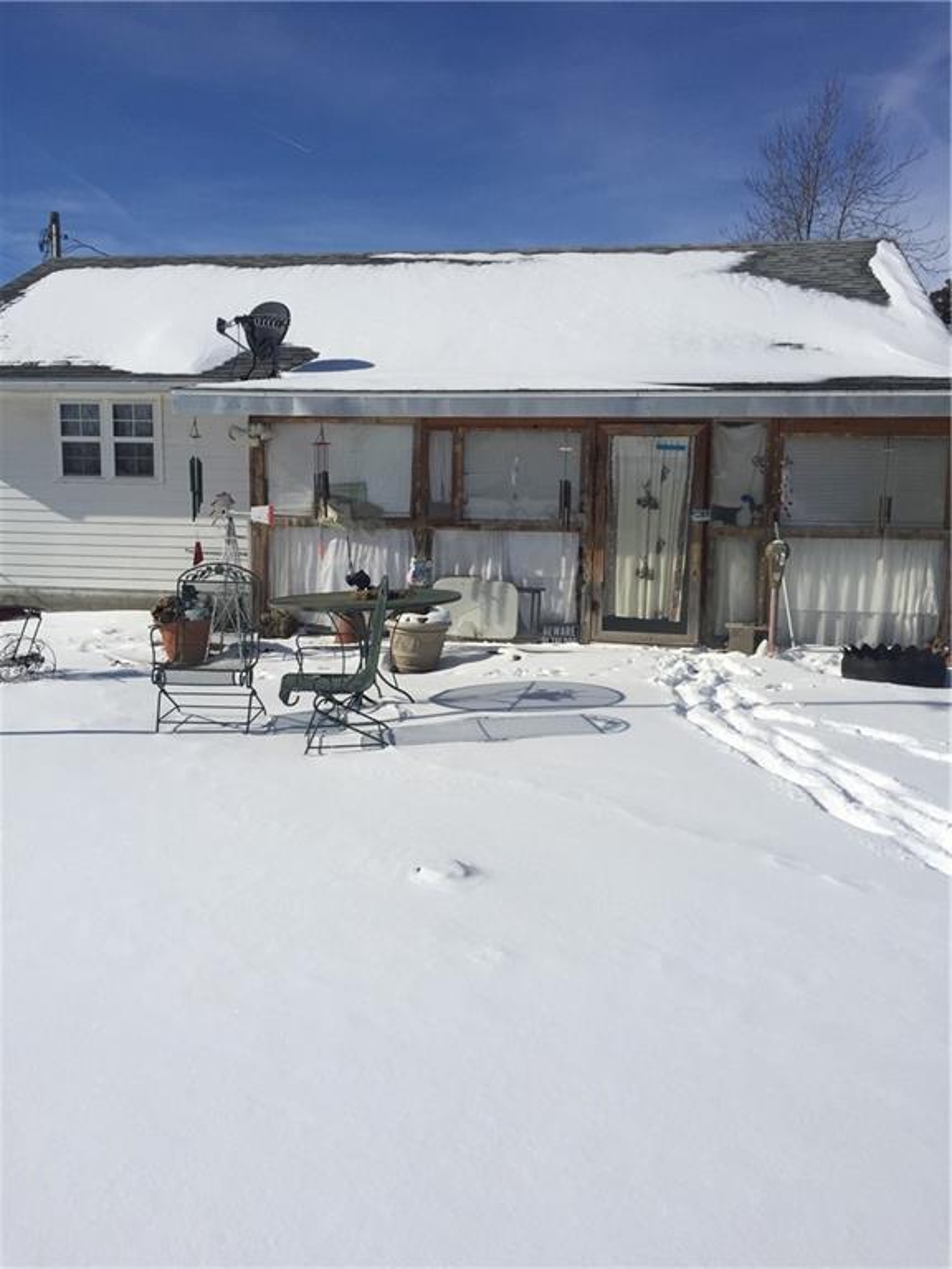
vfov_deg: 61.7
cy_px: 634
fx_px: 1063
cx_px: 476
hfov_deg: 48.2
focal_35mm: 29
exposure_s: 1/7937
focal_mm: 4.15
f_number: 2.2
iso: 32
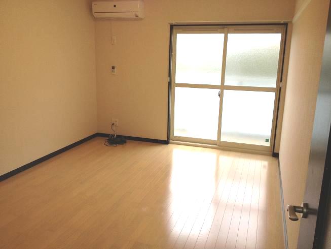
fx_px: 335
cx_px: 166
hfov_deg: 52.6
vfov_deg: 40.7
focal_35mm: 35
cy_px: 124
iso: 100
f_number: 2.4
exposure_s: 1/60
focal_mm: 4.28
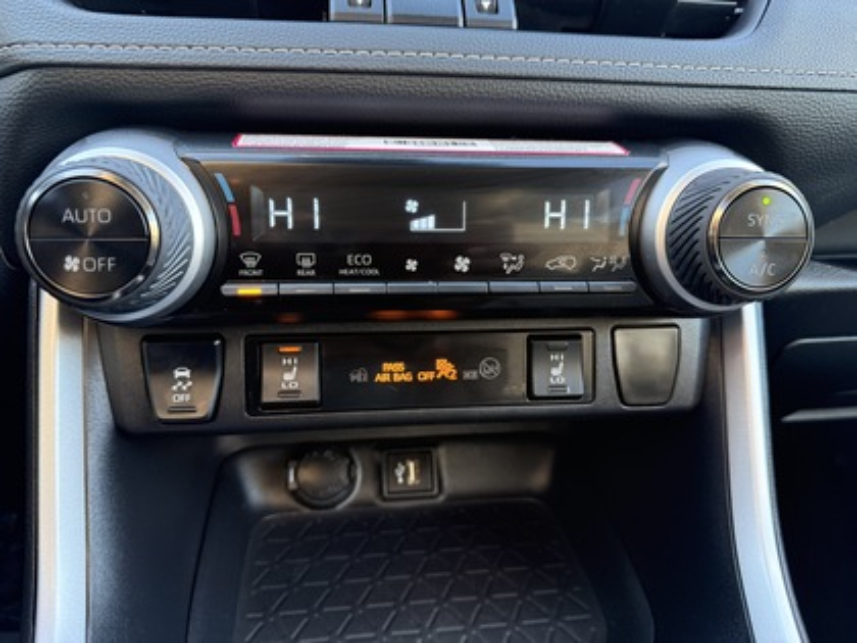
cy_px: 322
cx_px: 428
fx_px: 594
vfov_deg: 56.8
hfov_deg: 71.6
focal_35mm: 24
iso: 250
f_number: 1.78
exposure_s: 1/60
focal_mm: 6.76
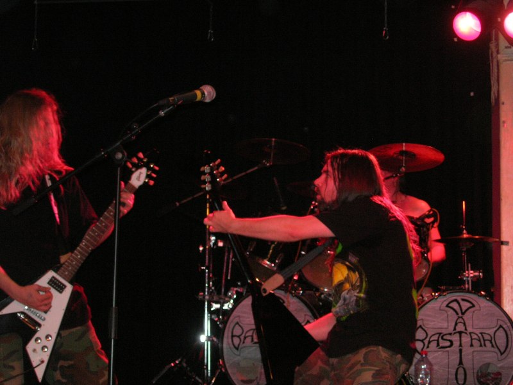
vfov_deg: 18.0
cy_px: 192
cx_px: 256
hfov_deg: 23.8
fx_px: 1215
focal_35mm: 82
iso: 200
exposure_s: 1/60.1
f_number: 4
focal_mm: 17
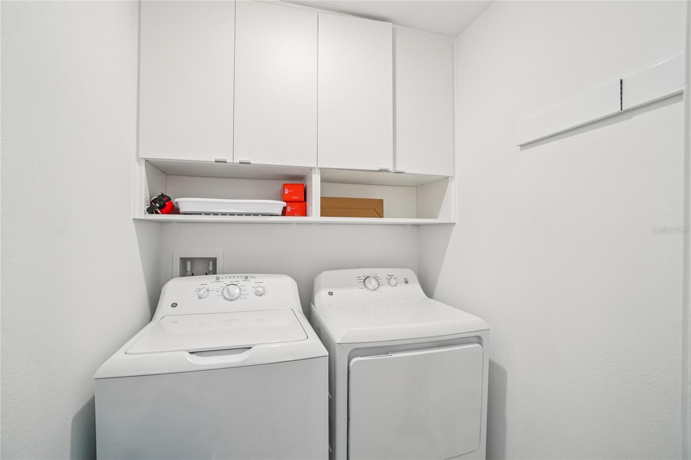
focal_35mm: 15
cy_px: 230
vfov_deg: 77.3
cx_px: 346
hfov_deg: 100.4
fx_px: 288
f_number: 8
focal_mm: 10
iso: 640
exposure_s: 1/30
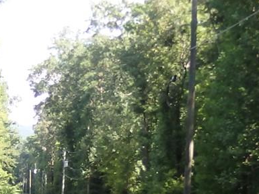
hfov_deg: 14.6
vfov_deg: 11.1
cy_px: 172
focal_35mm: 133
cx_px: 19
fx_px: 995
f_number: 3
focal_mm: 4.5
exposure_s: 1/160
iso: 100
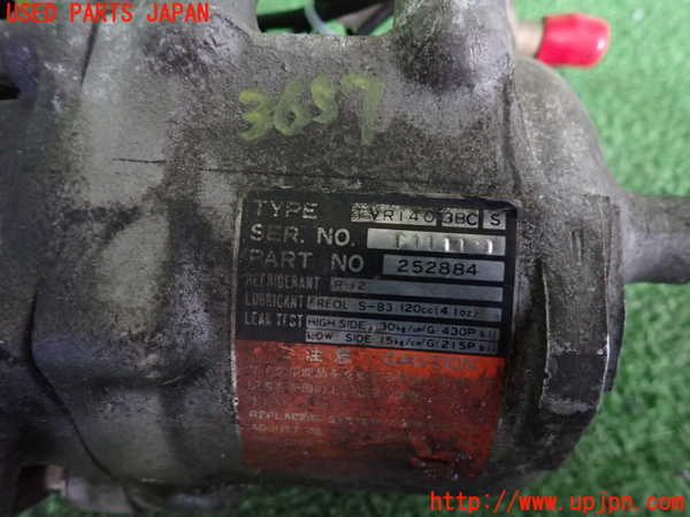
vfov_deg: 54.9
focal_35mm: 25
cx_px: 345
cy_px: 258
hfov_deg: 69.4
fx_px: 498
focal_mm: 4.5
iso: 640
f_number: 2
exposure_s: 1/30
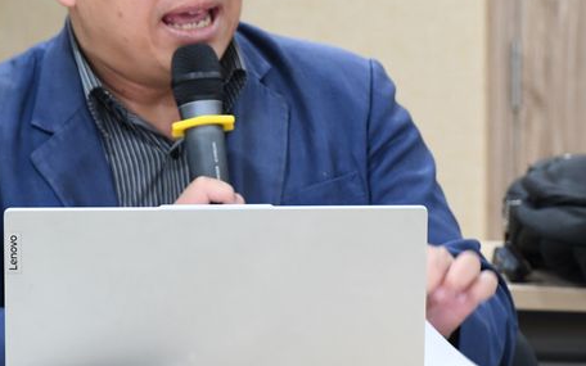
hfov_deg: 5.9
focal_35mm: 359
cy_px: 137
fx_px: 5733
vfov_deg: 3.7
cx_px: 260
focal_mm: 105
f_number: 5.6
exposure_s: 1/40
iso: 1800
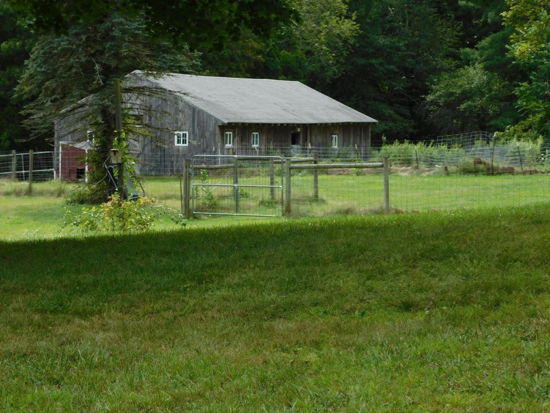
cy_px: 206
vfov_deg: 12.9
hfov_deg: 17.1
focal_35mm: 115
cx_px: 275
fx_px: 1827
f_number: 4.8
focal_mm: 20.3
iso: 125
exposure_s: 1/320
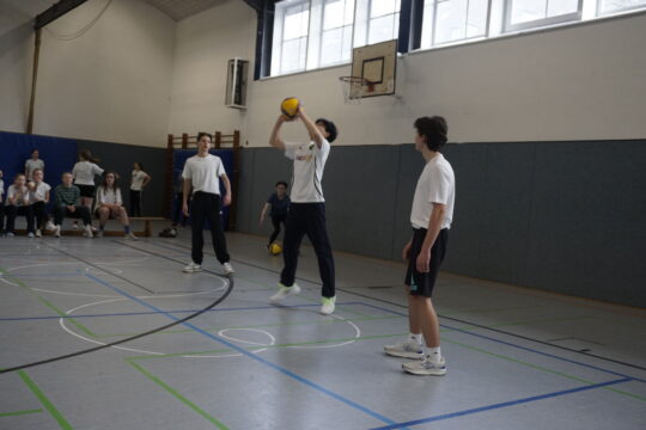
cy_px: 215
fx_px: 673
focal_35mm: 38
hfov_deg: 51.3
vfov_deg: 35.5
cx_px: 323
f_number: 4.5
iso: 800
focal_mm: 25
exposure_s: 1/160
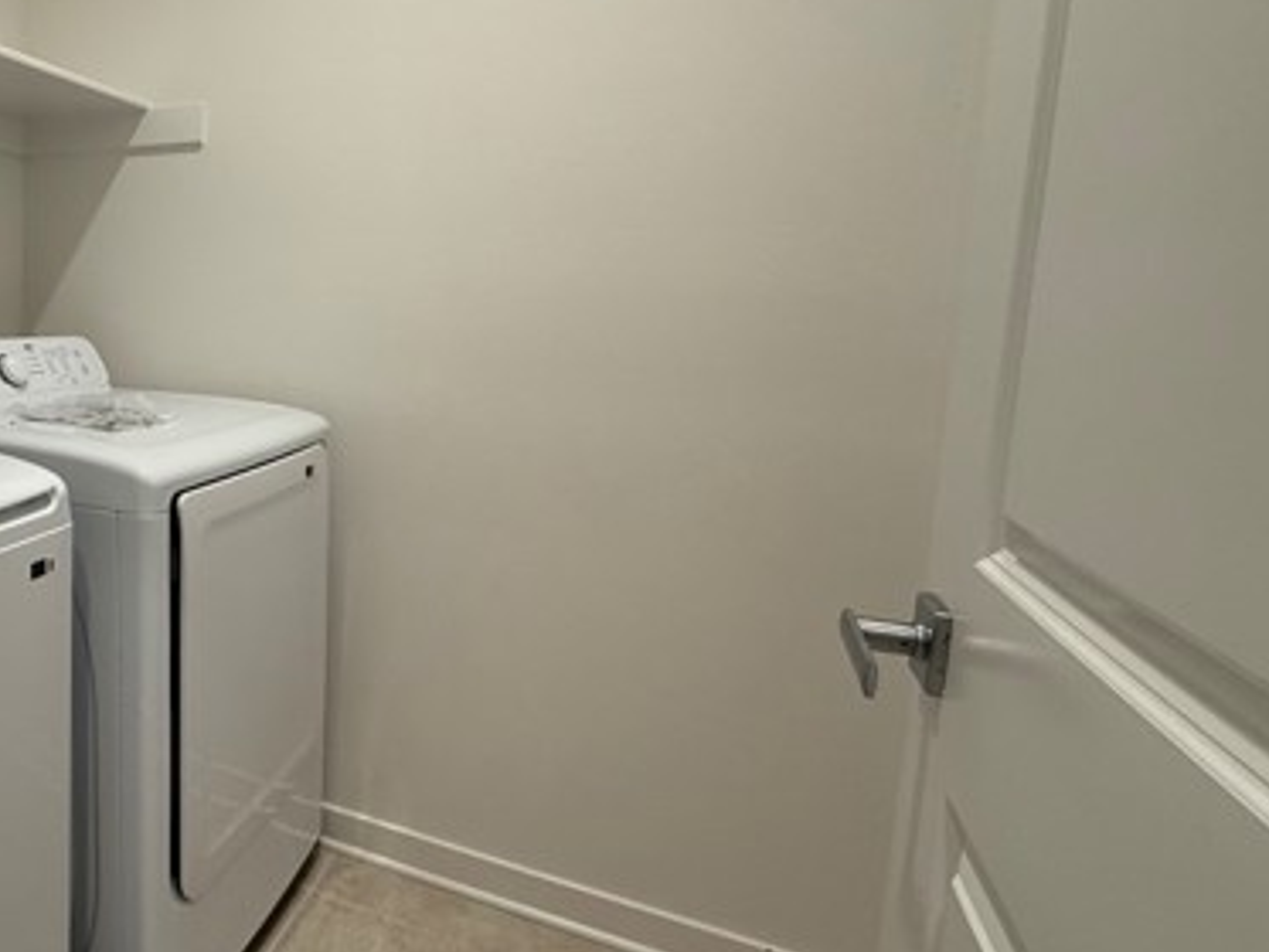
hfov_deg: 63.7
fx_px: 880
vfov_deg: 56.6
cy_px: 411
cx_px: 211
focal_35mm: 24
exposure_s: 1/120
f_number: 2.2
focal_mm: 2.22
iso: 200
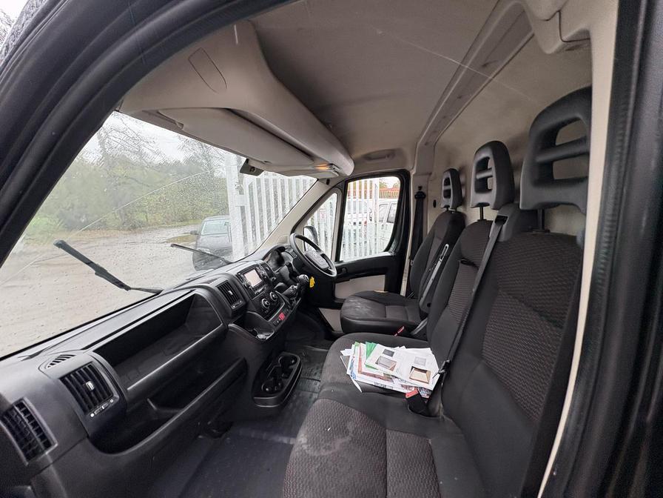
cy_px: 249
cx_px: 332
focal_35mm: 14
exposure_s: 1/99
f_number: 2.2
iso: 100
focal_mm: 2.22
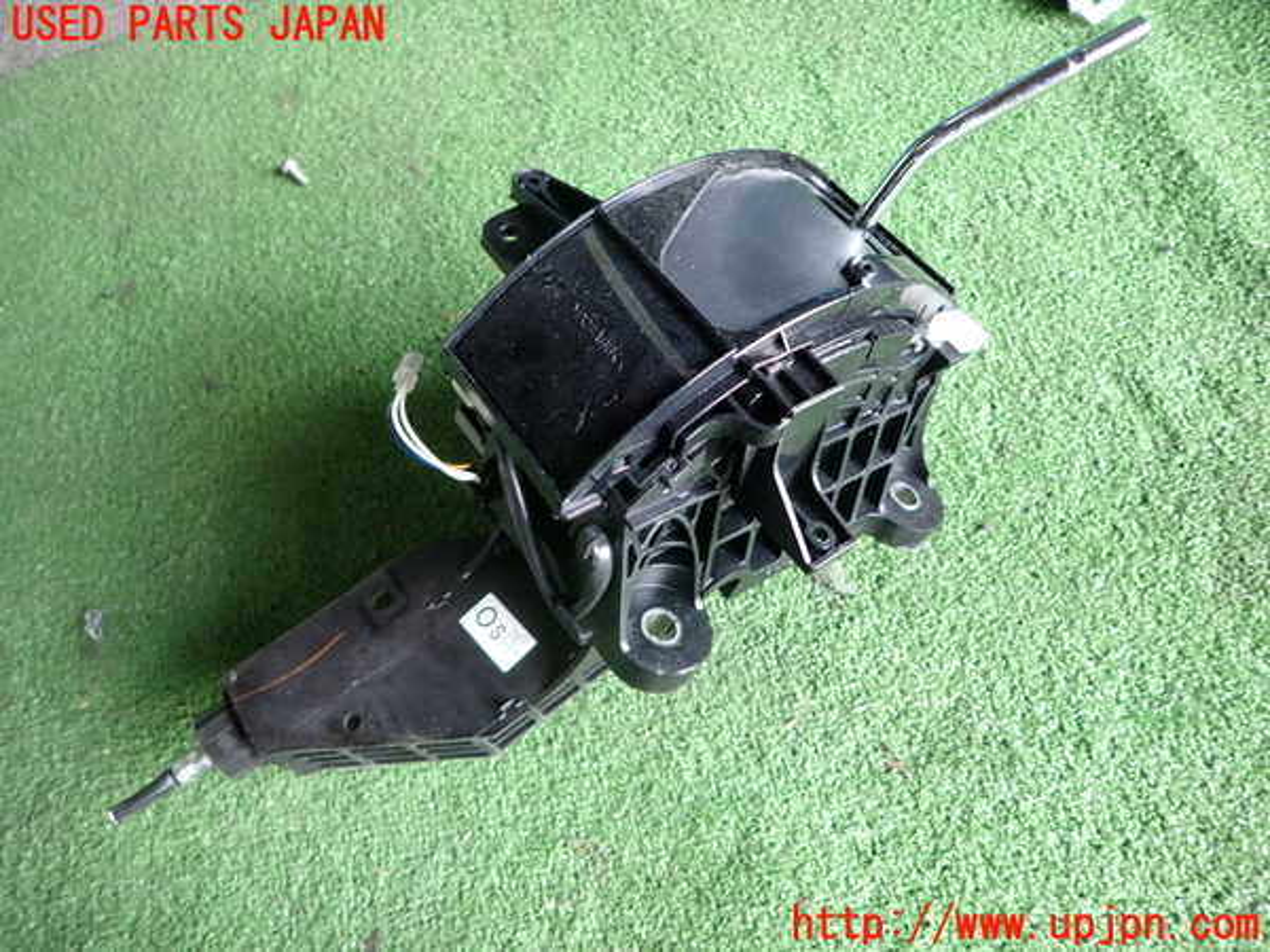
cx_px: 635
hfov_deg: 69.4
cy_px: 476
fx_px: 917
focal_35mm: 25
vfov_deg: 54.9
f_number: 2
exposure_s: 1/50
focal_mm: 4.5
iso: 200
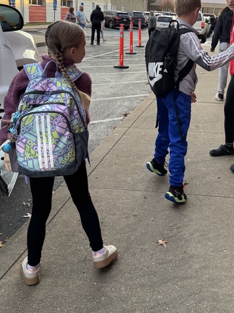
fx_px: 424
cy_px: 110
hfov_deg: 30.2
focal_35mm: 47
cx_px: 185
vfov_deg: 40.1
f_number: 1.78
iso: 64
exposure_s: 1/198
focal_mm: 6.76
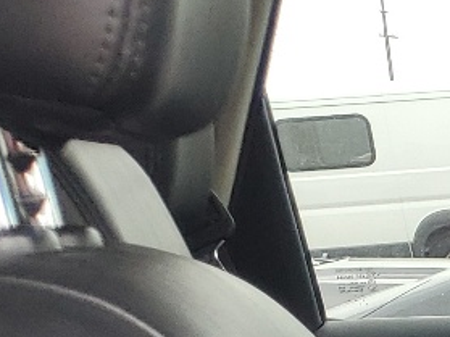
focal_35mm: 149
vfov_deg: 9.2
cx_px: 1202
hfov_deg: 10.6
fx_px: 1936
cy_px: 727
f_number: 1.5
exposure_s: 1/172
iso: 50
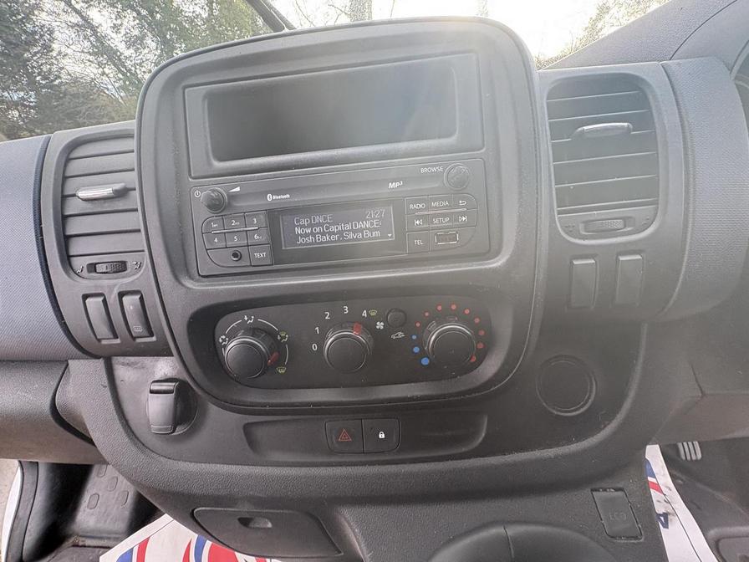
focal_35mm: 14
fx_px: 303
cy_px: 281
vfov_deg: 85.7
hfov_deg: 102.1
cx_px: 374
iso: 125
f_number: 2.2
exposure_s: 1/99
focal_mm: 2.22
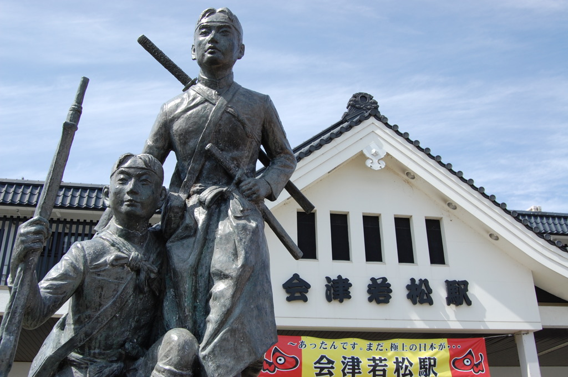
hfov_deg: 55.2
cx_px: 284
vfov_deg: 38.3
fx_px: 544
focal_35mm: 34
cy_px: 188
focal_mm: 23
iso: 200
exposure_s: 1/320
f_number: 9
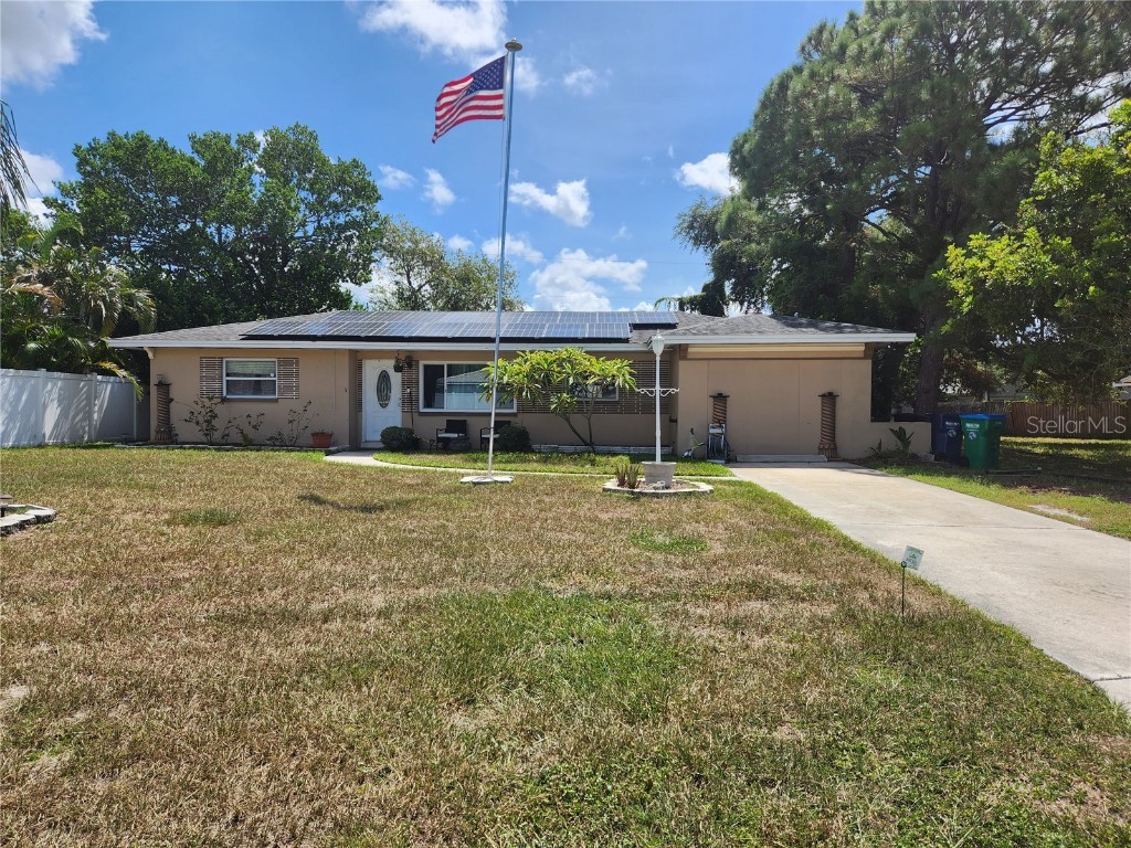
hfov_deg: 73.9
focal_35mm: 23
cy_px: 424
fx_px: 751
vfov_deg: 58.9
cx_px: 566
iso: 20
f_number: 1.8
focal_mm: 5.4
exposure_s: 1/1636
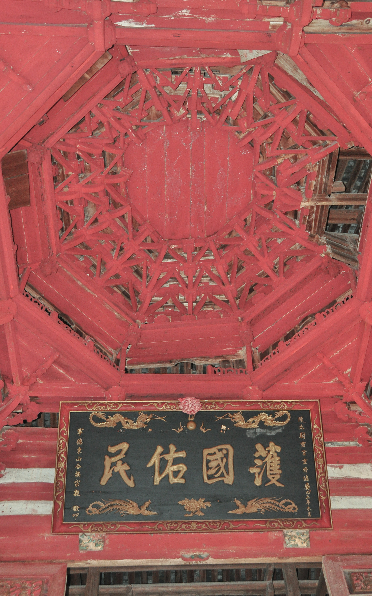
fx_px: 633
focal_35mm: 39
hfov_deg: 32.8
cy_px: 305
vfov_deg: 50.4
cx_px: 199
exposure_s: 1/60
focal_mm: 24
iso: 800
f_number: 4
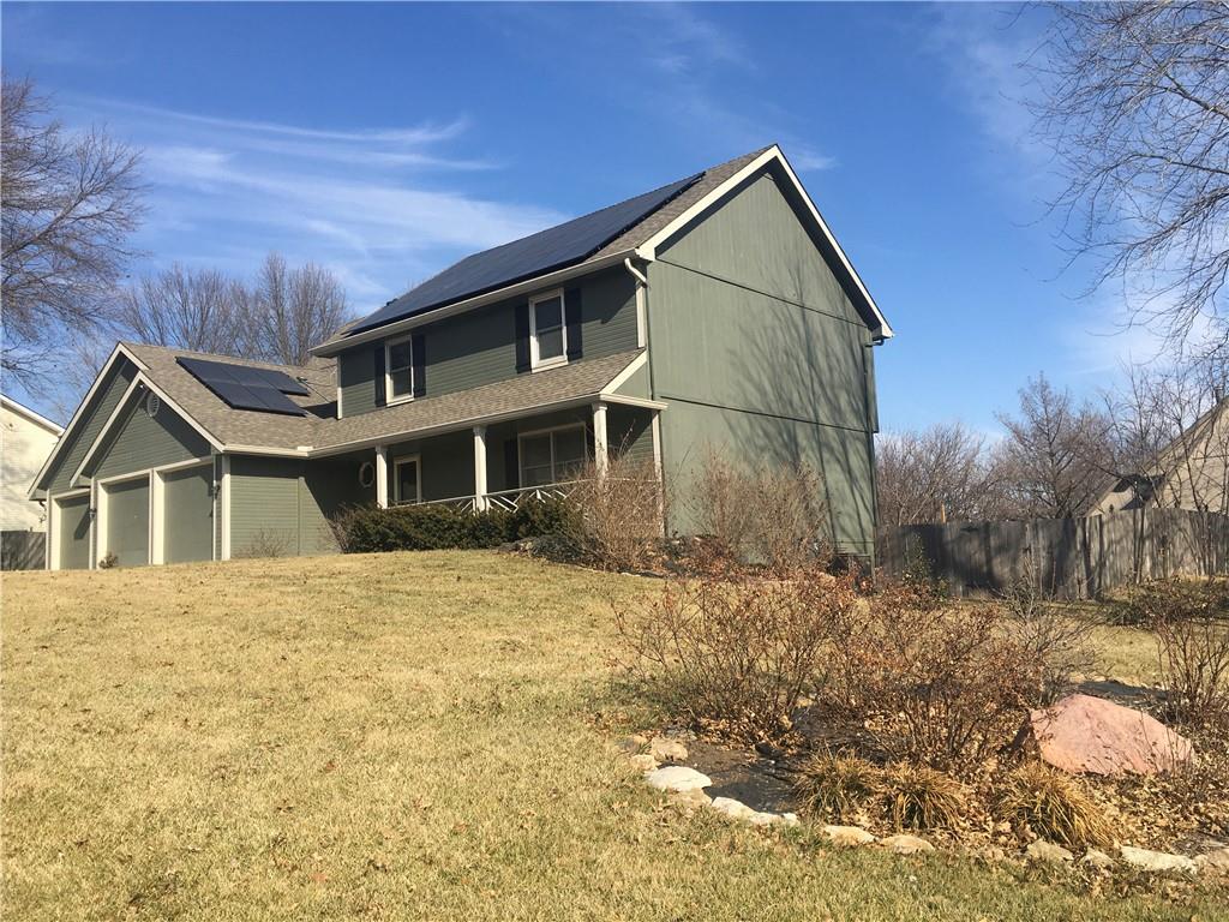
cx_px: 614
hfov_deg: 61.7
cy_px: 461
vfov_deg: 48.2
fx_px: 1030
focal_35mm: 29
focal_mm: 4.15
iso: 25
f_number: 2.2
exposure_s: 1/1479
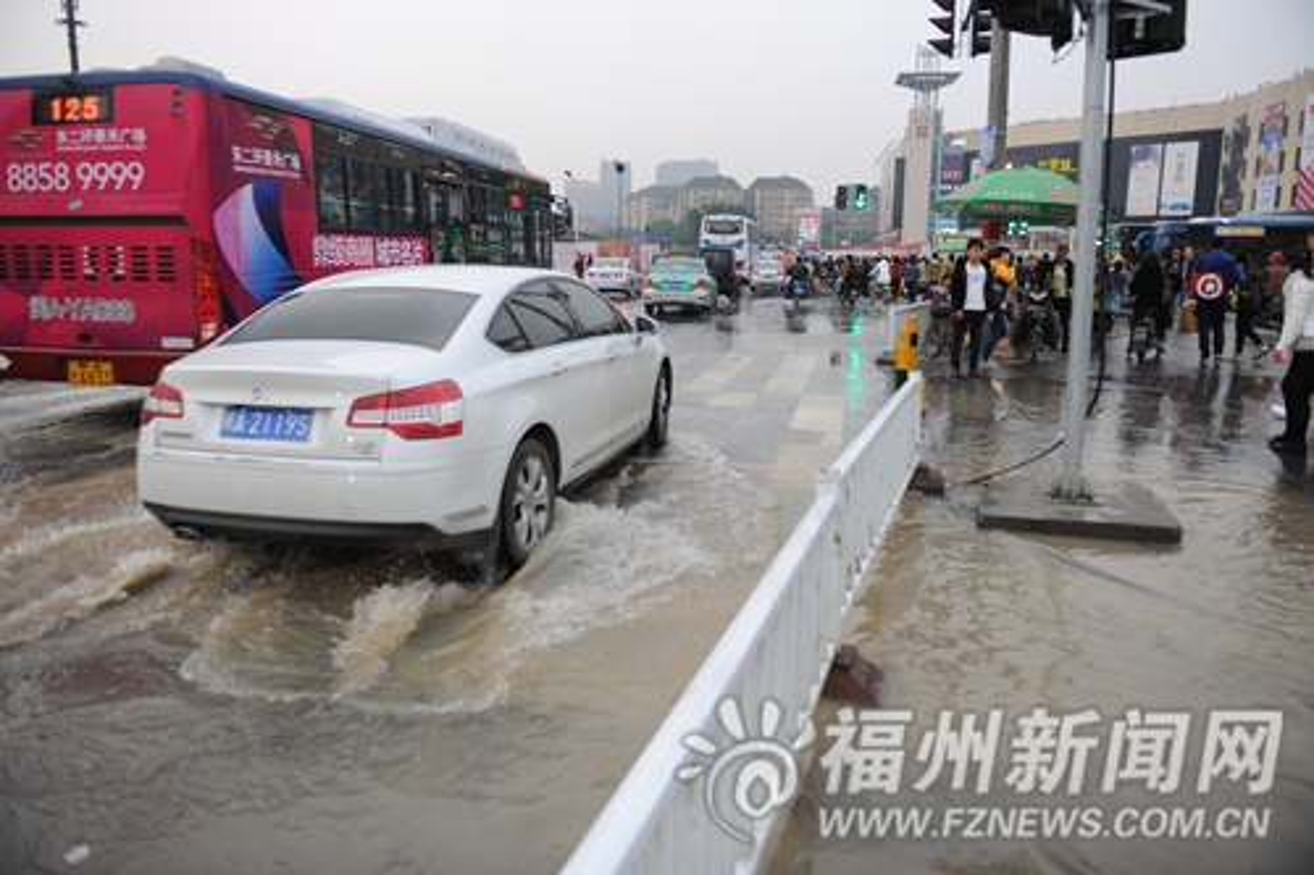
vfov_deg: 53.1
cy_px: 438
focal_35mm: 24
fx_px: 876
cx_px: 657
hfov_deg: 73.8
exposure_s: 1/125
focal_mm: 24
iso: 200
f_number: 2.8
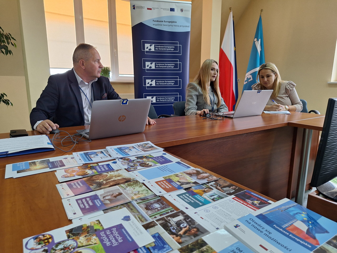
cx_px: 168
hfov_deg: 73.9
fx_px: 224
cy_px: 126
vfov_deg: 58.9
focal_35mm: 23
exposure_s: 1/50
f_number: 1.8
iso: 80
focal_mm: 5.54
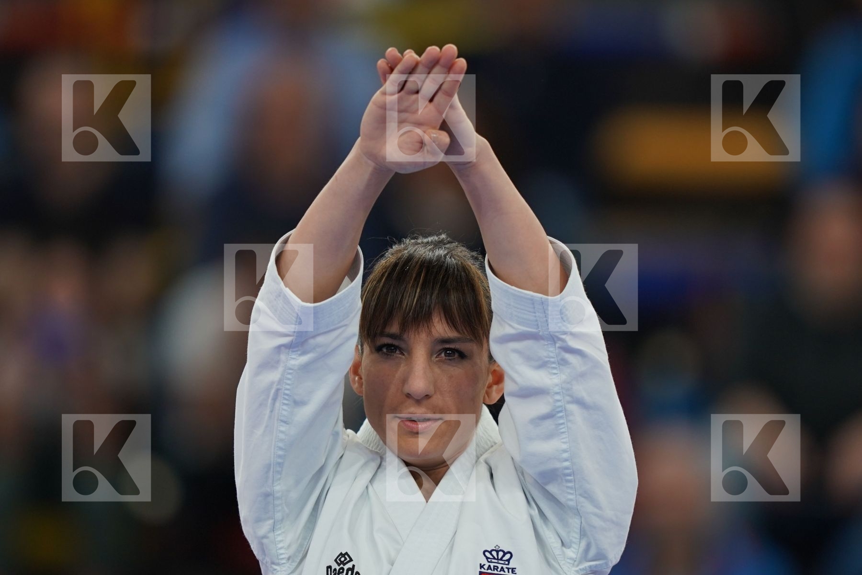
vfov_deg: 2.3
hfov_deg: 3.4
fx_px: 14366
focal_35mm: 600
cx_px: 431
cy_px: 288
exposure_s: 1/320
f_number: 2.8
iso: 800
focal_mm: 400
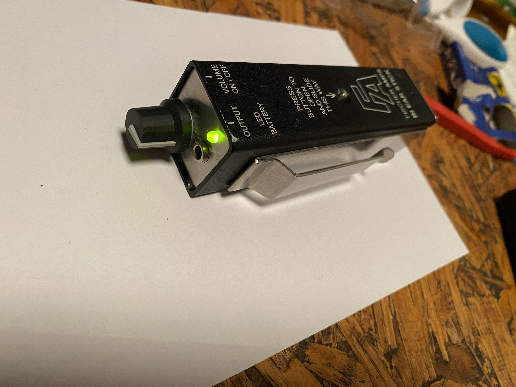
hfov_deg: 69.4
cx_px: 258
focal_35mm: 25
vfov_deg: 54.9
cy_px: 194
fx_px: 373
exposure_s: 1/50
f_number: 1.8
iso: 250
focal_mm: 4.25
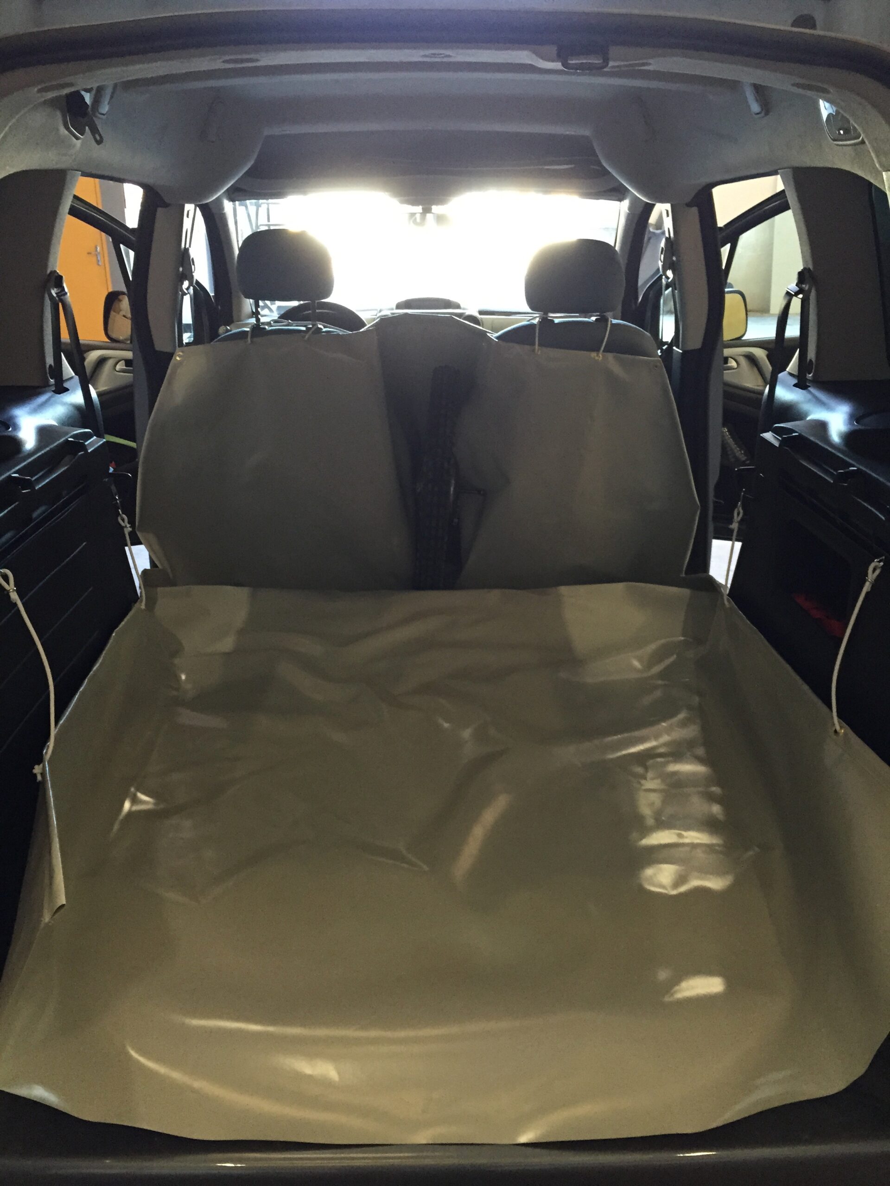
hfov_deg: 48.2
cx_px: 445
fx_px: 994
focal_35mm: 29
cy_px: 593
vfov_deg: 61.7
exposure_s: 1/30
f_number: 2.2
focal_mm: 4.15
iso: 200
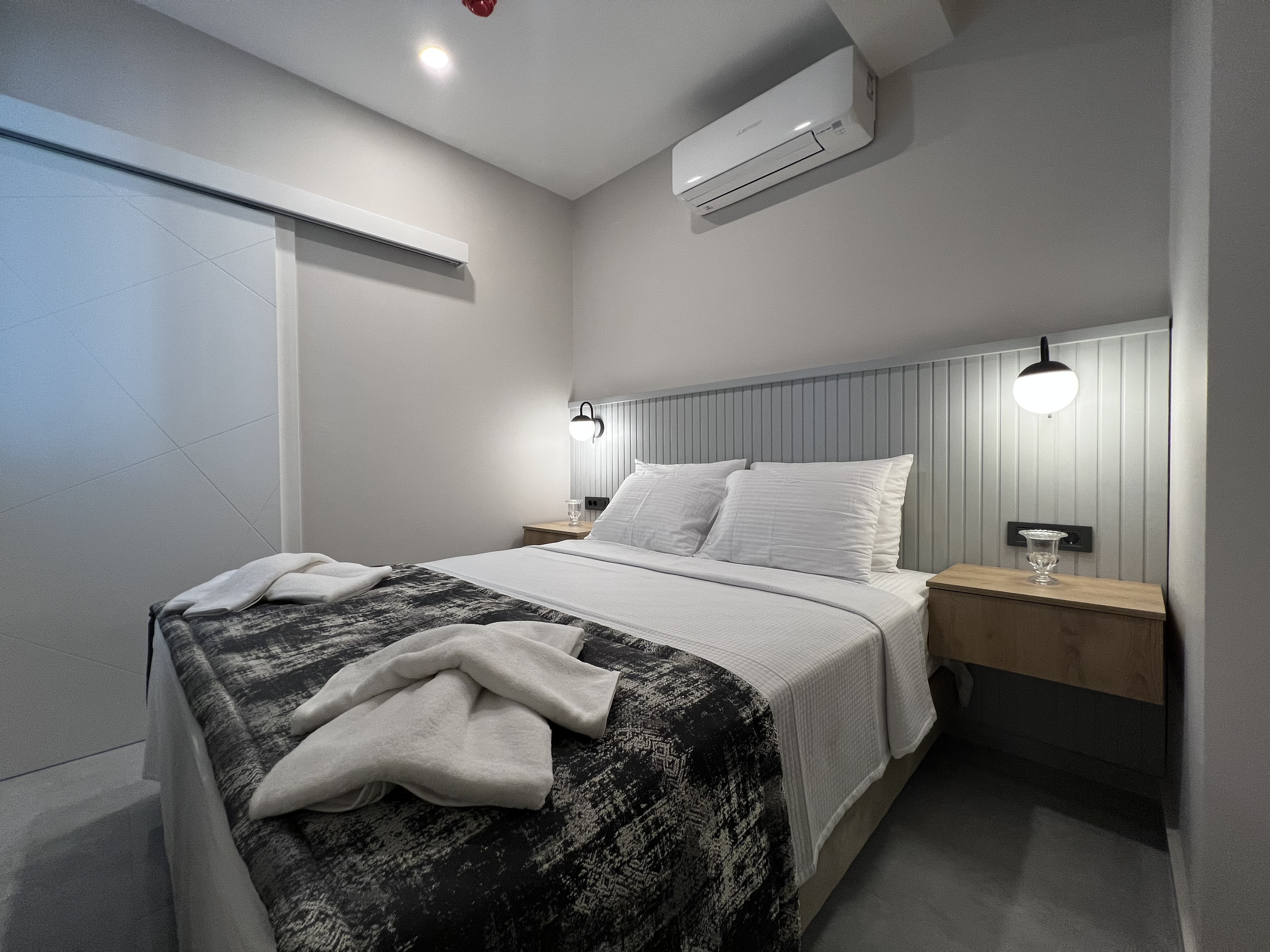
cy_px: 476
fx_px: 477
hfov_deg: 106.2
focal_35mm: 13
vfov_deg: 89.9
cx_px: 635
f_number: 1.8
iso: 160
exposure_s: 1/50
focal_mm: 1.57
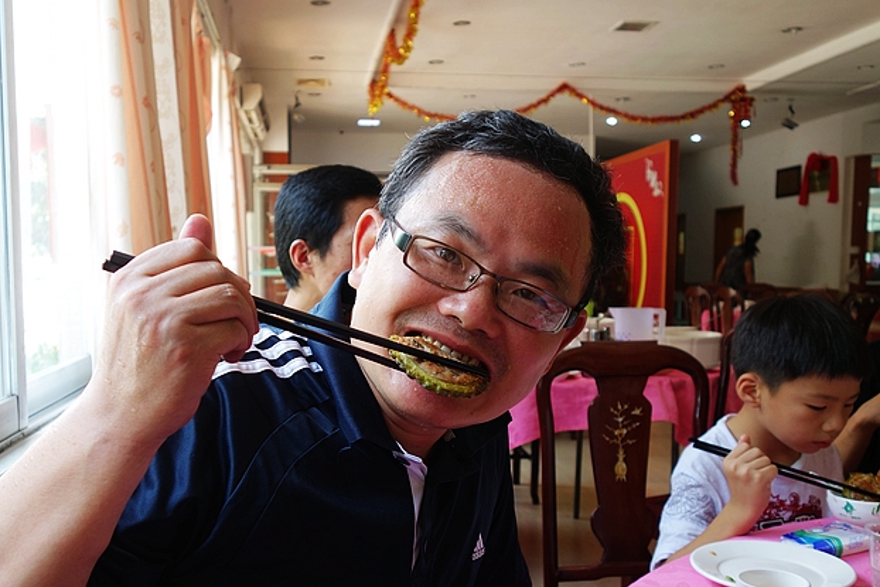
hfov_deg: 52.9
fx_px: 880
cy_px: 339
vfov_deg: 36.8
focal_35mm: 36
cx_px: 366
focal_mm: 10.4
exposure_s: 1/100
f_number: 2.5
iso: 125
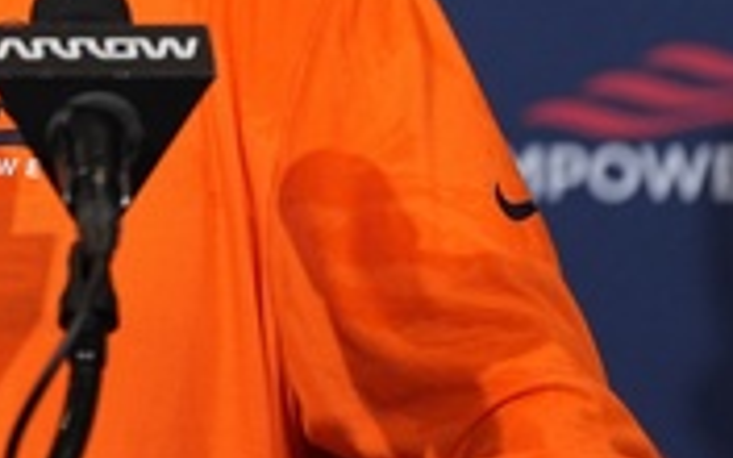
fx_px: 10747
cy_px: -206
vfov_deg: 2.4
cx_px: -192
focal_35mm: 538
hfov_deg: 3.9
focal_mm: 182
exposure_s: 1/500
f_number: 2.8
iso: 500
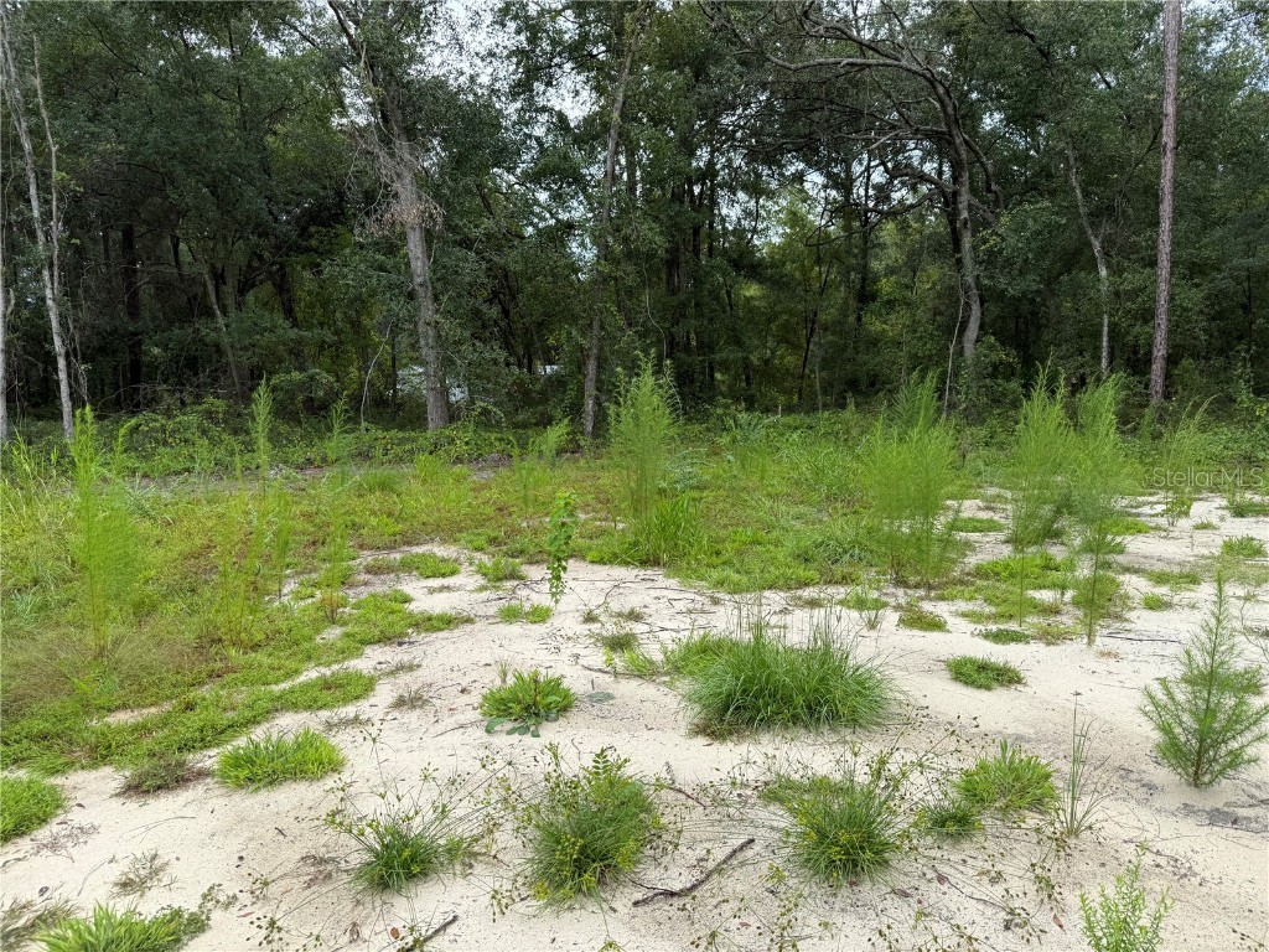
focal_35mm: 24
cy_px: 476
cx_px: 634
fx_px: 880
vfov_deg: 56.8
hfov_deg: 71.6
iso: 80
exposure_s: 1/1046
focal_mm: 6.76
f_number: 1.78
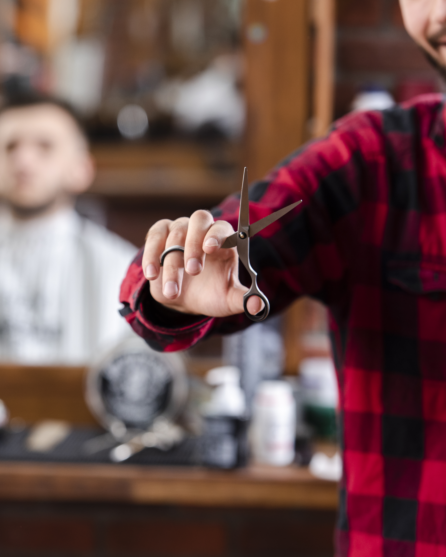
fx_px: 3135
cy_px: 279
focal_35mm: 190
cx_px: 107
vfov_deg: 10.2
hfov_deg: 8.1
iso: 500
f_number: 4.5
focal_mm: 135
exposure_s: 1/125
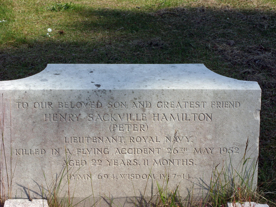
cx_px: 138
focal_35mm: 98
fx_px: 781
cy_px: 104
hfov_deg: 20.0
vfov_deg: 15.1
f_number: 6
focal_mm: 16.4
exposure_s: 1/323
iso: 50
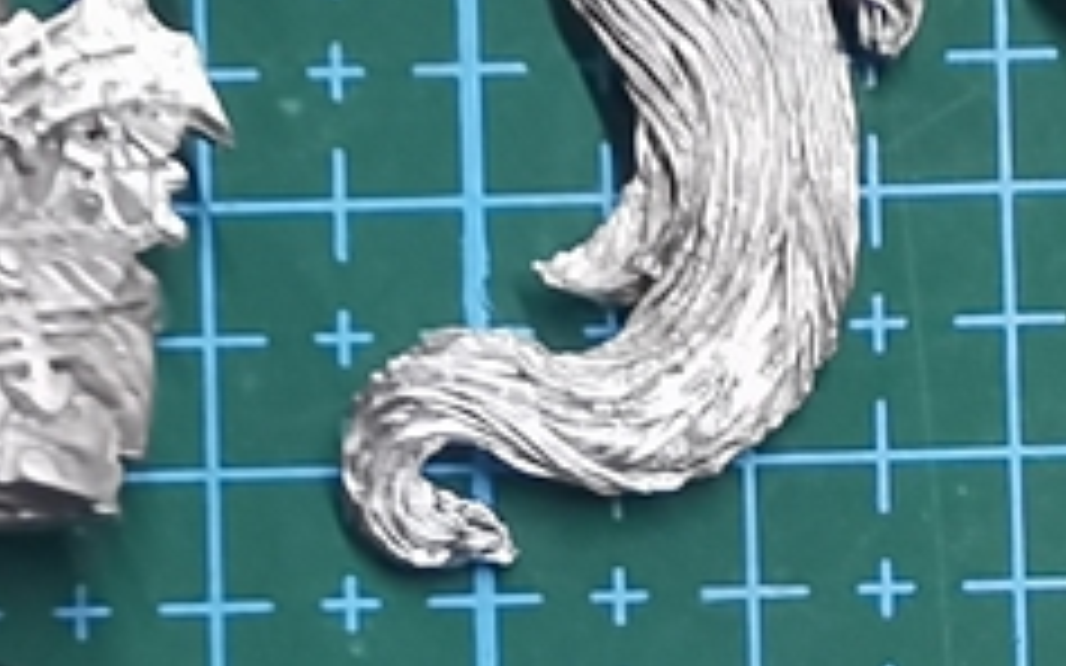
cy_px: 783
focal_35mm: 124
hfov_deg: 16.6
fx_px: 3602
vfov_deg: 10.4
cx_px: 52
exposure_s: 1/25
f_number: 2.2
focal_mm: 2.26
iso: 400
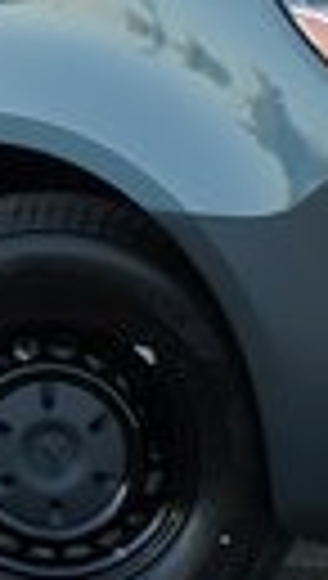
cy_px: -52
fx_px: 2555
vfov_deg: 12.7
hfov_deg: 7.0
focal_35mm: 166
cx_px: -427
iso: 800
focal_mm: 32
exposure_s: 1/200
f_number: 8
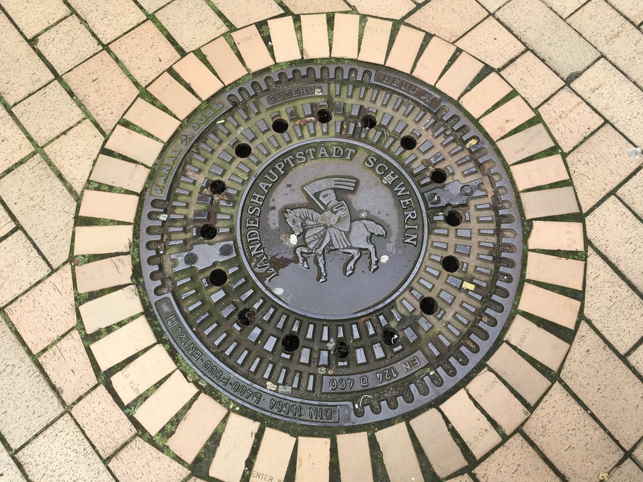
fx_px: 539
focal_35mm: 29
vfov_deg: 48.2
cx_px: 322
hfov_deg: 61.7
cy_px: 241
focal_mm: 4.15
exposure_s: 1/243
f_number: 2.2
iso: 25
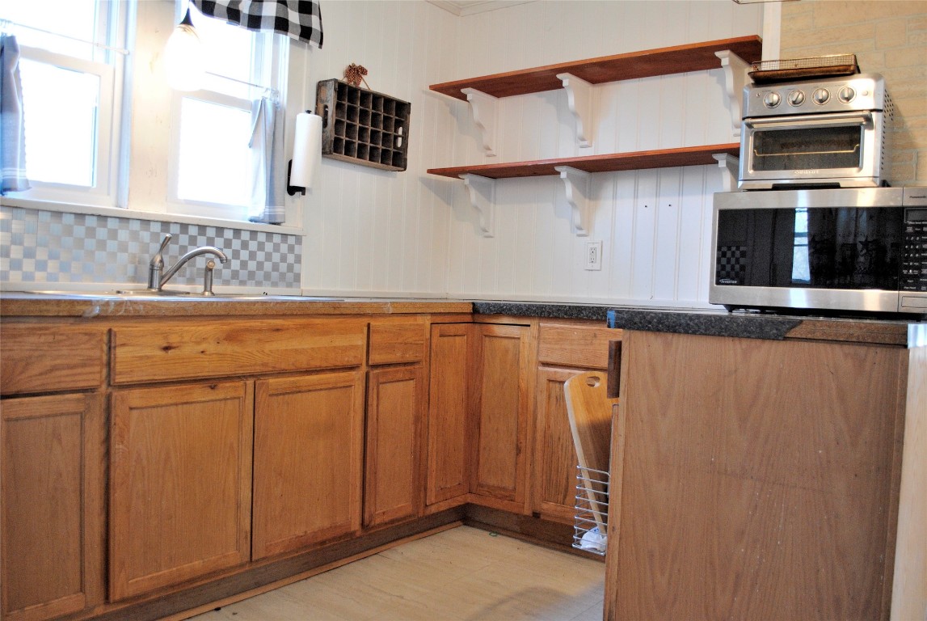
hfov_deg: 61.9
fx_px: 773
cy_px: 310
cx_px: 464
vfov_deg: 43.7
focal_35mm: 30
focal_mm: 20
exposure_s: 1/30
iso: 800
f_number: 3.8
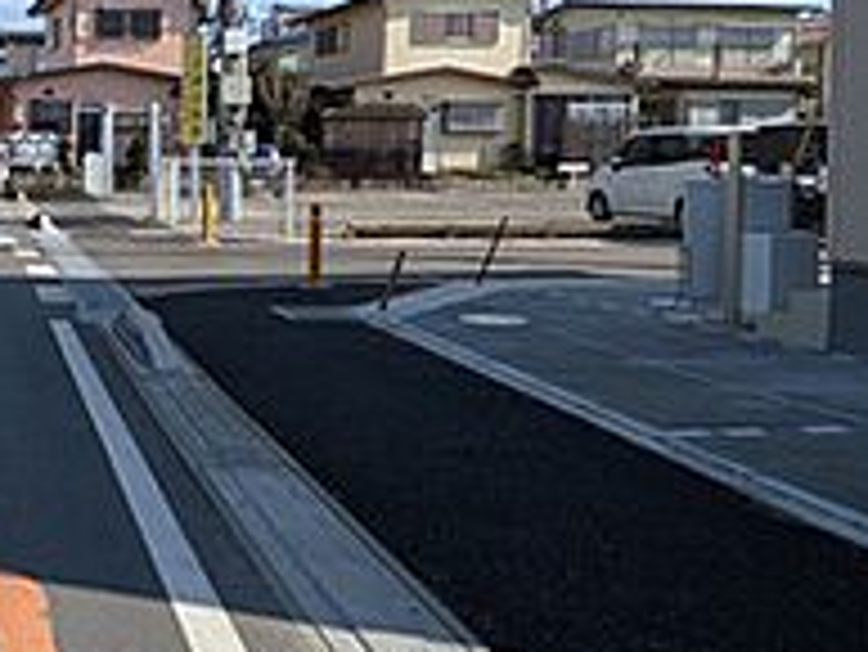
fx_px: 1129
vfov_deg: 31.8
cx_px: -54
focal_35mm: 45
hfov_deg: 36.5
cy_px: 182
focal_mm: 1.83
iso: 49
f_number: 2.2
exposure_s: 1/1504
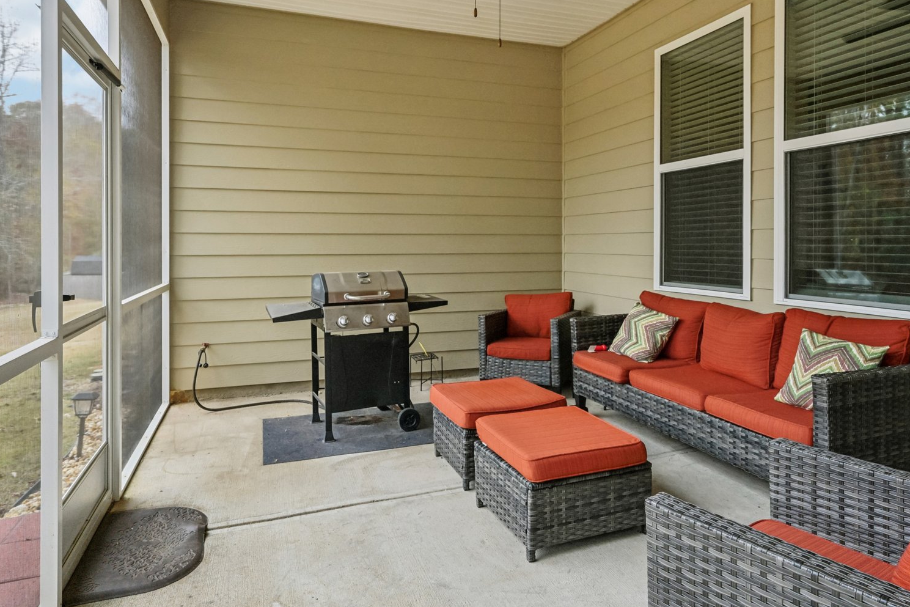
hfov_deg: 76.8
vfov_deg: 55.3
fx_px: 574
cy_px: 239
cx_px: 446
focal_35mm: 23
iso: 400
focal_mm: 16.5
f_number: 8
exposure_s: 1/160
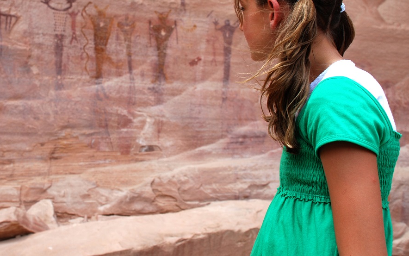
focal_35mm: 54
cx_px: 150
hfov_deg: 37.3
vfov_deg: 23.9
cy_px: 89
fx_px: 602
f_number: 5.6
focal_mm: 26
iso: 100
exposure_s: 1/125
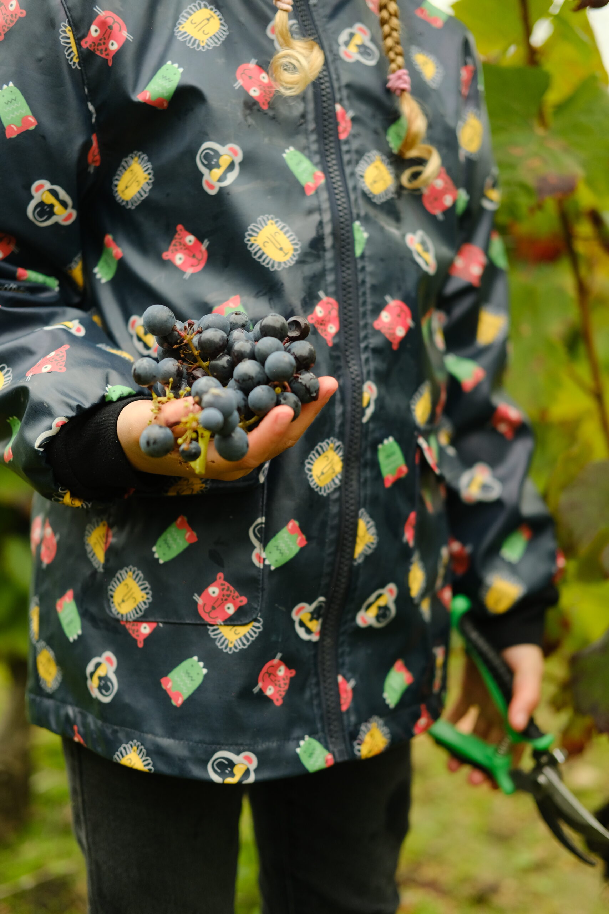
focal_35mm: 53
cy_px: 457
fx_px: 1345
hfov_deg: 25.5
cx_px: 304
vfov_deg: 37.5
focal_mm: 35
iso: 400
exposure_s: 1/500
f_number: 2
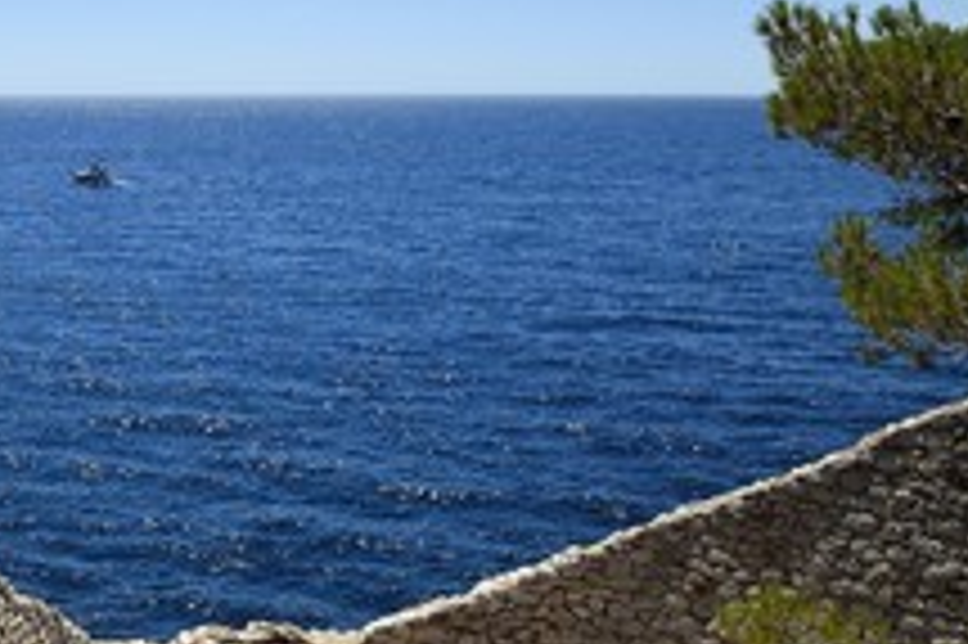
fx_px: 1263
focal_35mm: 47
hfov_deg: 39.0
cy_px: 513
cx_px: 97
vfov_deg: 28.0
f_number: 16
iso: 200
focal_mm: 24
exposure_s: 1/250
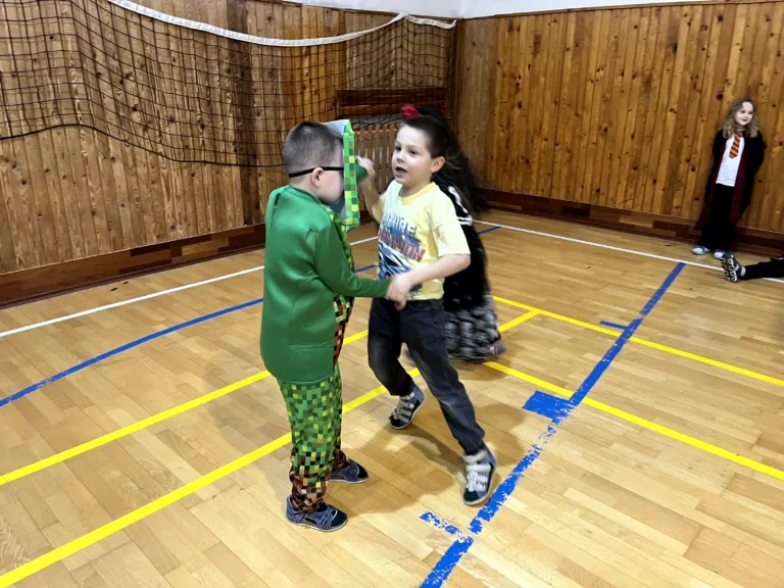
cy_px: 294
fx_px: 589
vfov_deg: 53.1
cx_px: 392
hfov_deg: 67.3
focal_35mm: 26
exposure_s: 1/50
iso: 160
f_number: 1.6
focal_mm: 5.1
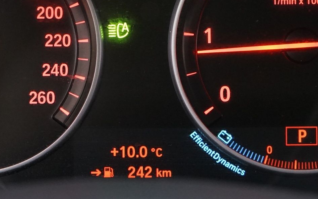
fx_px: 1603
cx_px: 135
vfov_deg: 7.1
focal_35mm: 185
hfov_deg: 11.3
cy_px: 34
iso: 2500
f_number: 6.3
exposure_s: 1/10
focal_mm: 69
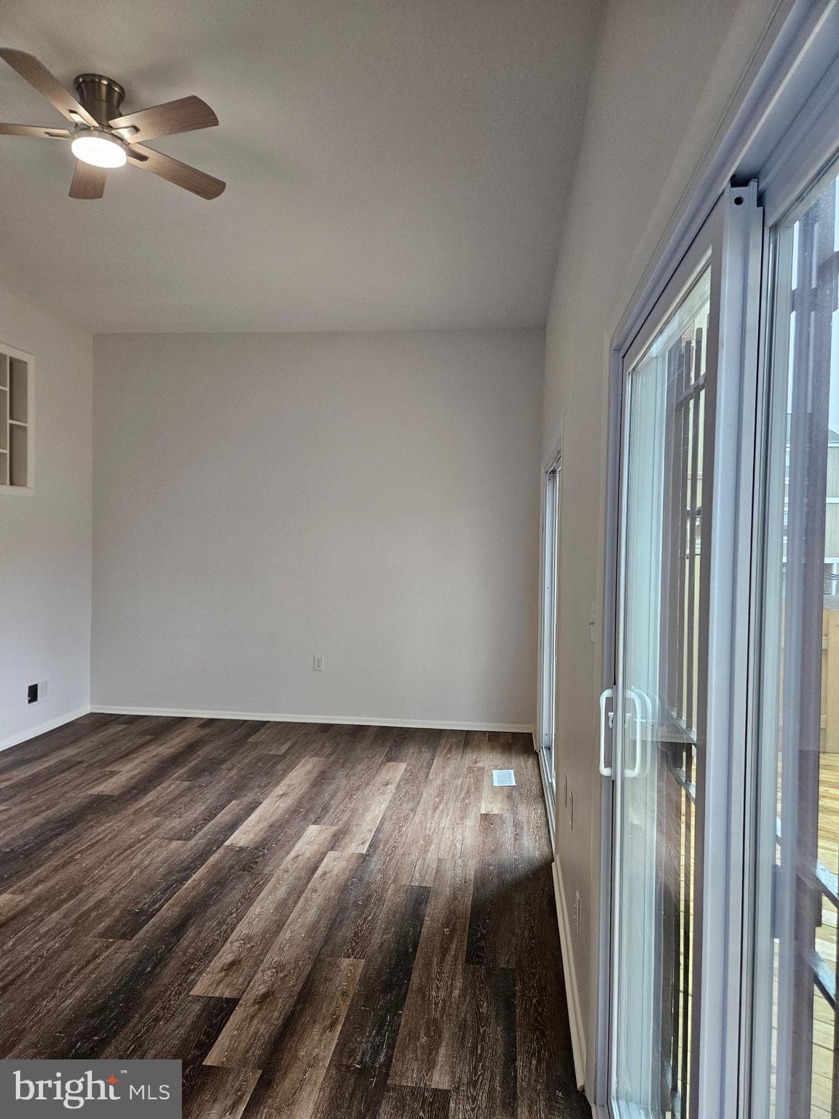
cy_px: 560
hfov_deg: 58.9
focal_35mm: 23
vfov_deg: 73.9
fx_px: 743
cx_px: 420
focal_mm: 5.4
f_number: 1.8
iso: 250
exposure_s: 1/170
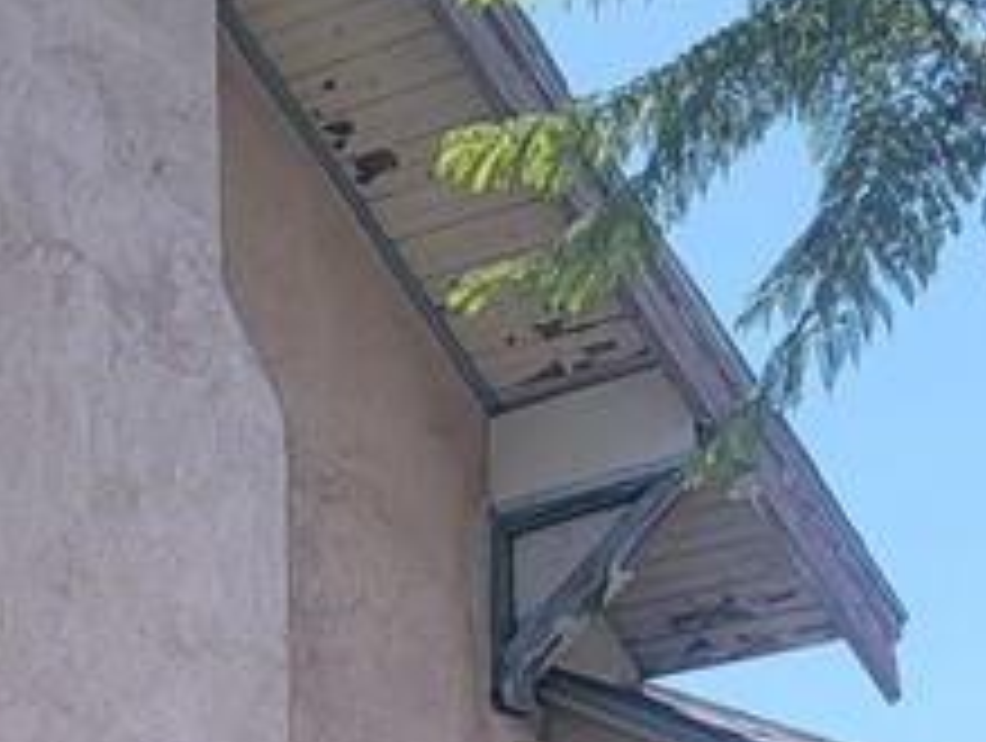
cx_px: -77
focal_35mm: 112
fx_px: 3195
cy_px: 1246
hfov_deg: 17.0
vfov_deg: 12.4
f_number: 1.8
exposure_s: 1/476
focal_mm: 6.7
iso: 16
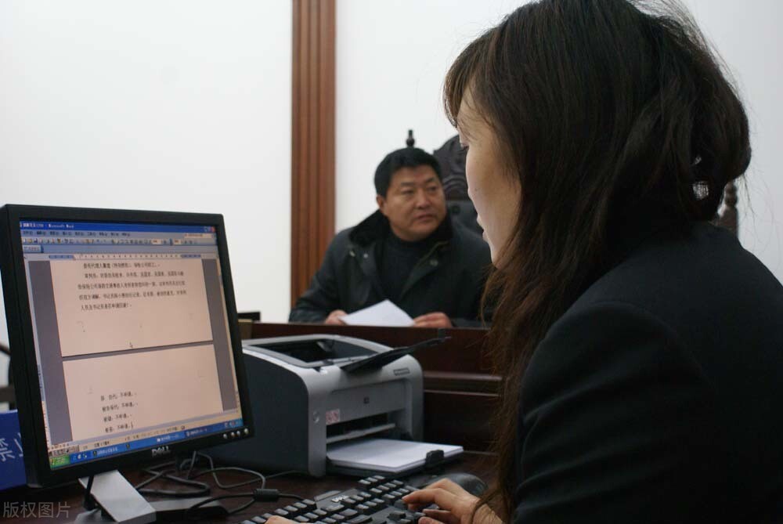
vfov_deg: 29.9
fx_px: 980
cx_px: 392
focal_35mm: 45
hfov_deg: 43.6
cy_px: 262
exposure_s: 1/40
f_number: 5
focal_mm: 30
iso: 400
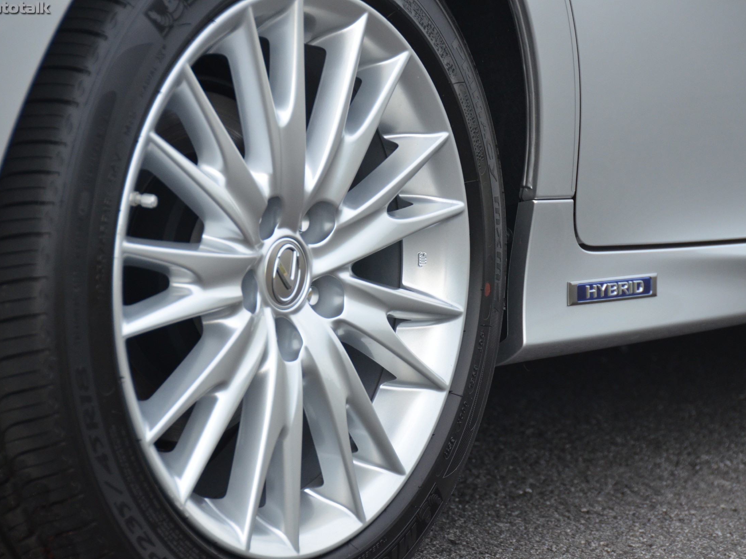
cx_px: 398
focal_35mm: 172
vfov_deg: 8.7
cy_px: 280
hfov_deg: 11.5
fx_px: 3697
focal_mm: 105
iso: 1100
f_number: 5.3
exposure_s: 1/500
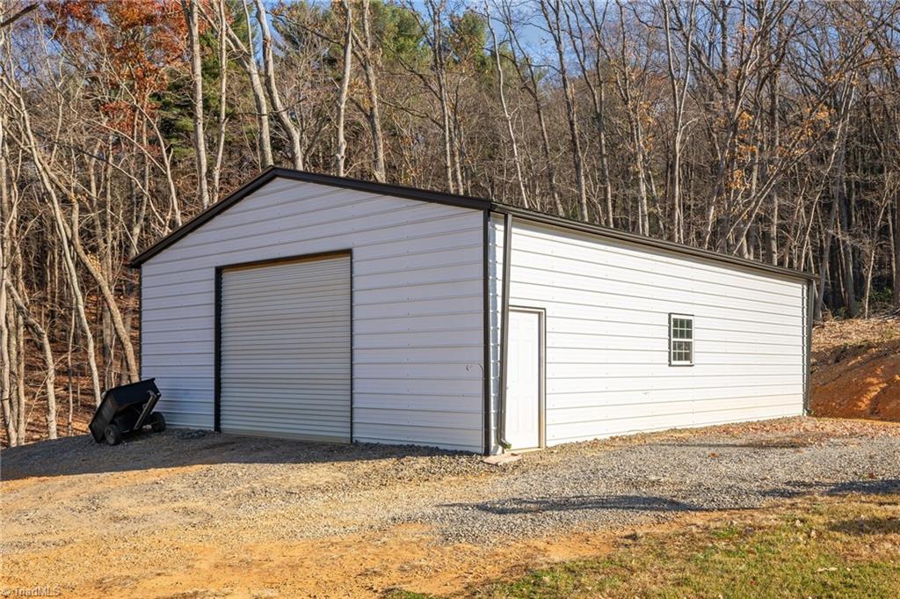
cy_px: 300
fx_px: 874
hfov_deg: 54.5
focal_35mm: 35
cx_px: 450
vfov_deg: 37.8
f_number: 10
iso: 200
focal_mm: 35
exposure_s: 1/200
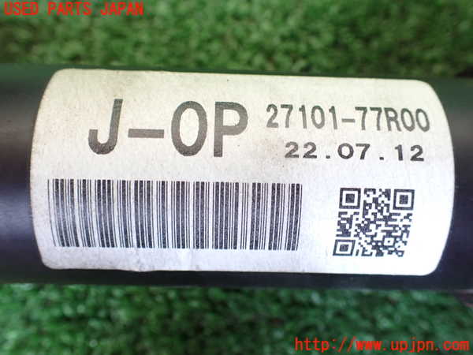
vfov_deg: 46.8
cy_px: 178
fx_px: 410
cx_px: 236
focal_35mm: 30
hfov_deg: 60.0
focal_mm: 5.4
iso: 800
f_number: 2.3
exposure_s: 1/50
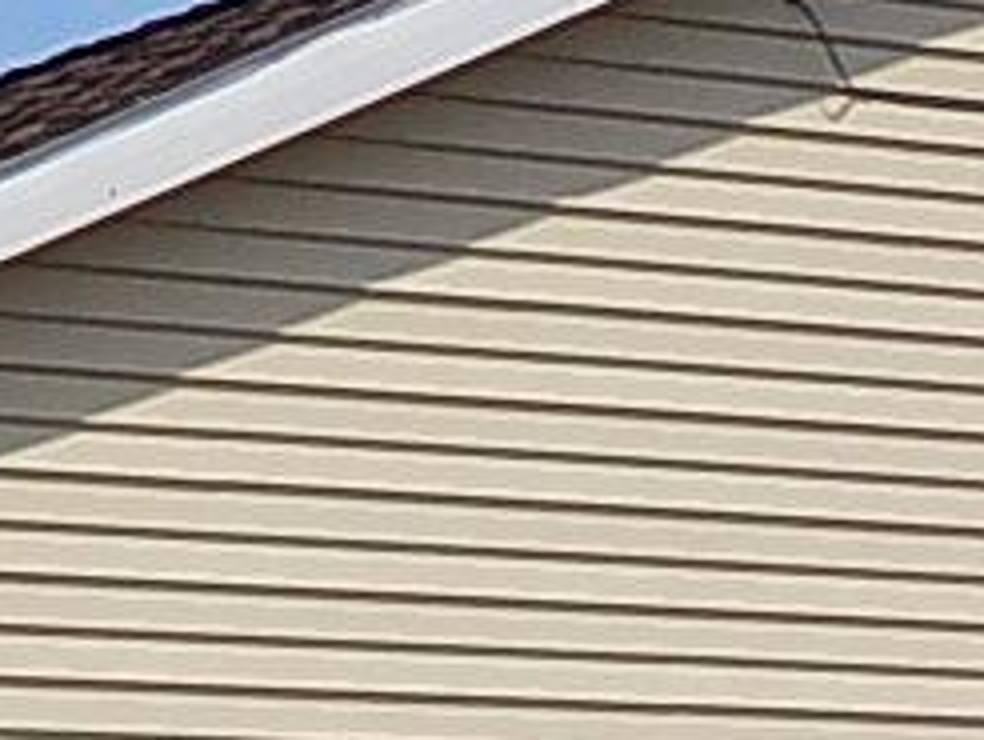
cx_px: -804
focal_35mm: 221
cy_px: 1424
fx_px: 6288
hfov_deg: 8.6
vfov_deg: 6.6
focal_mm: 6.1
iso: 80
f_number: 3.4
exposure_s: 1/1000
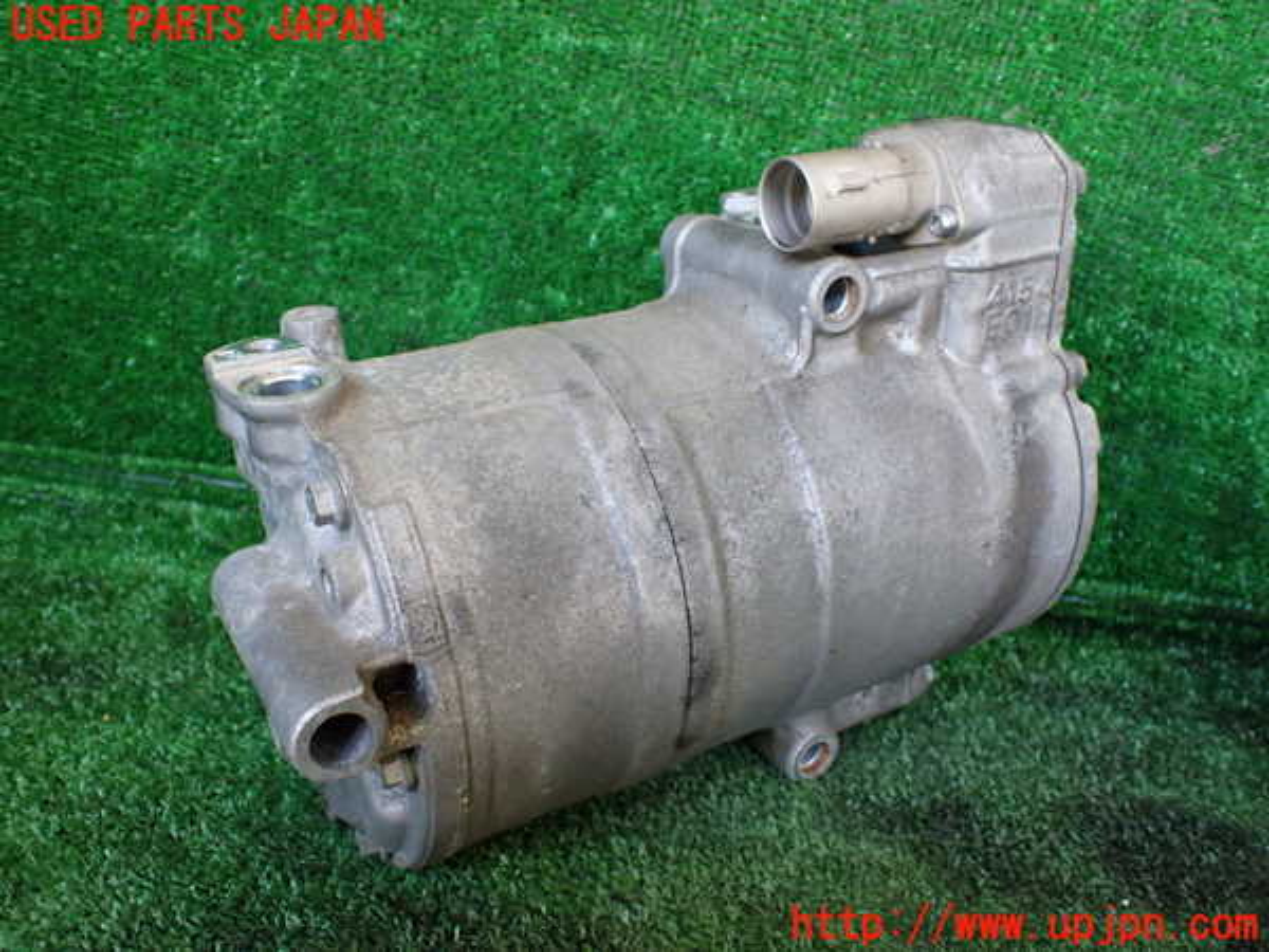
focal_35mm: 30
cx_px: 634
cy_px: 476
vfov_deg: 46.8
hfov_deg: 60.0
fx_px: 1100
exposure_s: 1/125
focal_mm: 5.4
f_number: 2.3
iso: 500
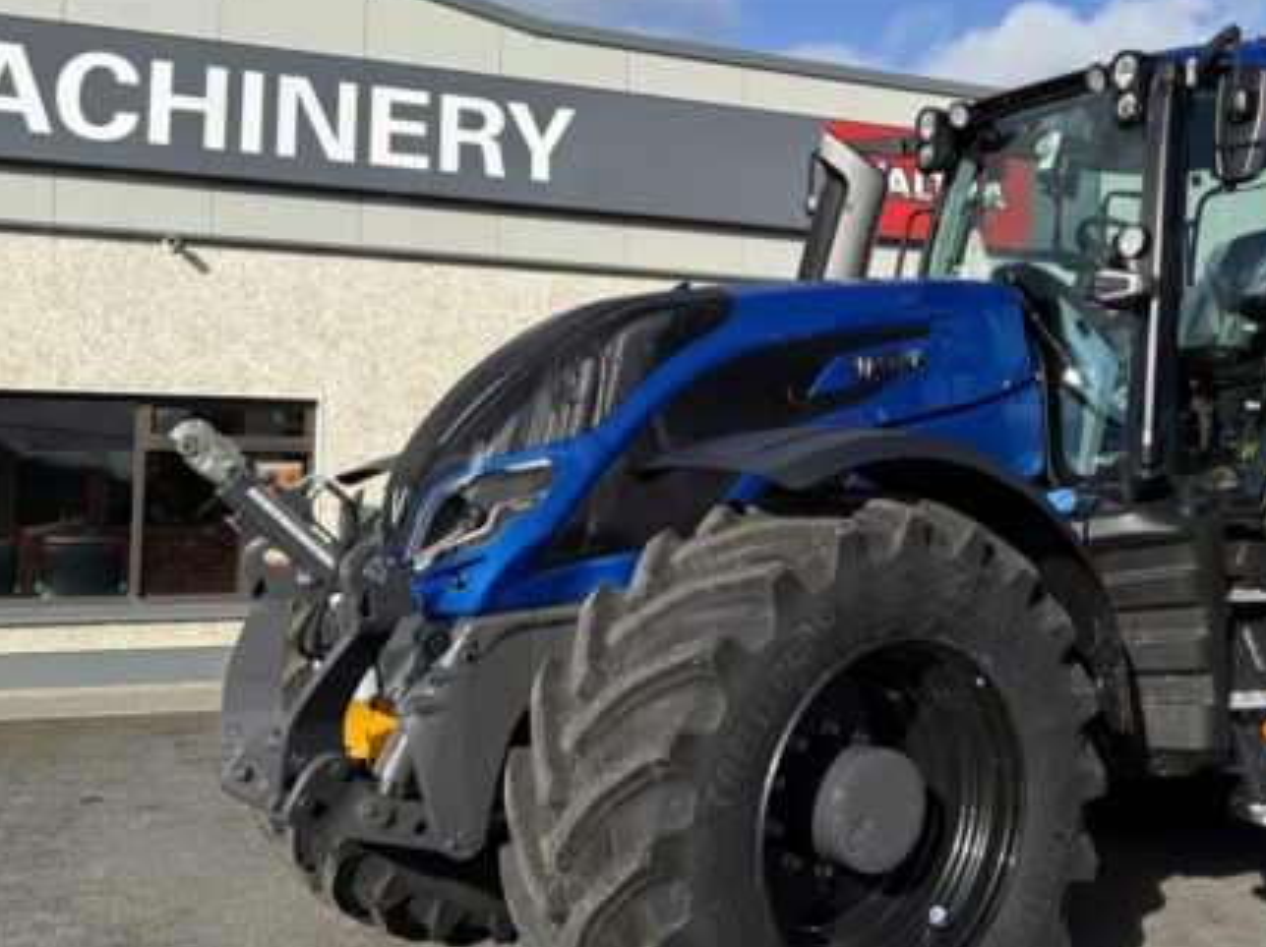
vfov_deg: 33.4
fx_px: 1571
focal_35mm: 43
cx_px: 977
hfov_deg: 42.3
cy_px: 357
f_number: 1.78
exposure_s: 1/4673
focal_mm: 6.76
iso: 80
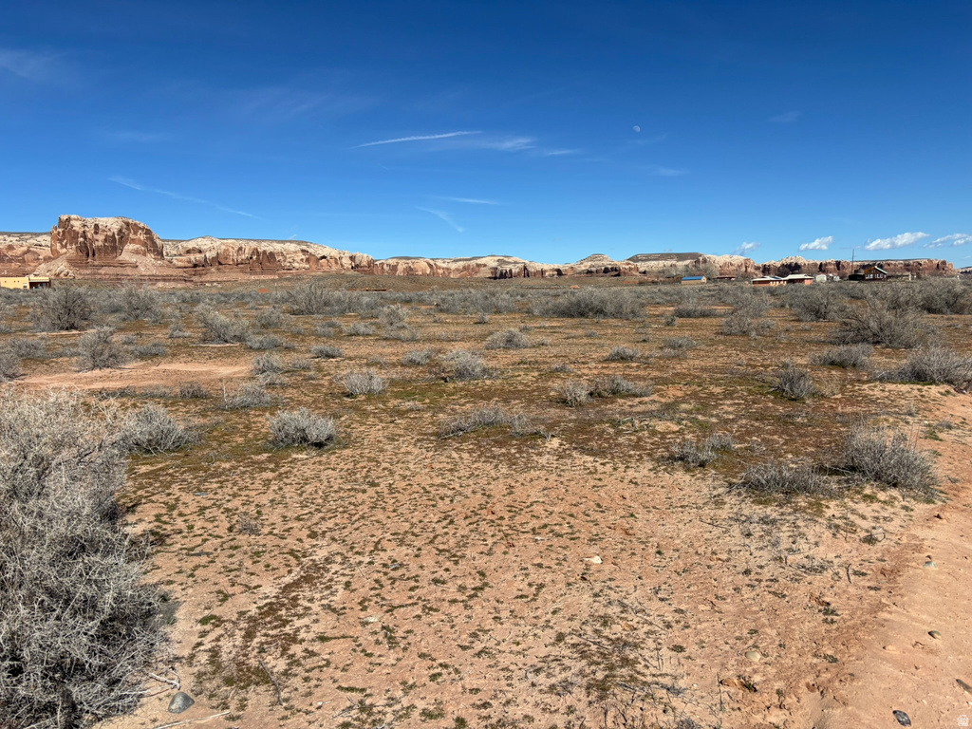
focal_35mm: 26
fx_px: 730
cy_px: 364
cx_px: 486
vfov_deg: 53.1
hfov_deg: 67.3
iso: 50
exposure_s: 1/6711
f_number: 1.6
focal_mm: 5.96
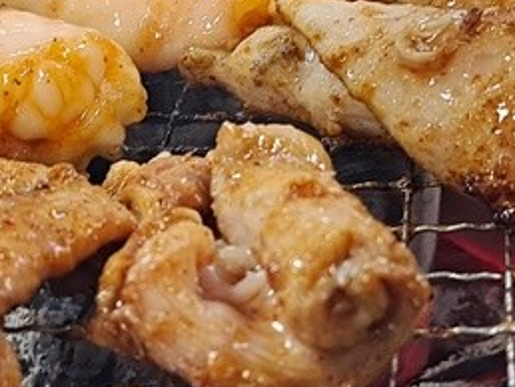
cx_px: 200
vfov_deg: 15.8
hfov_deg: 21.0
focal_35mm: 93
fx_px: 1385
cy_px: 54
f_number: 1.8
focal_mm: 5.23
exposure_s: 1/60
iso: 160
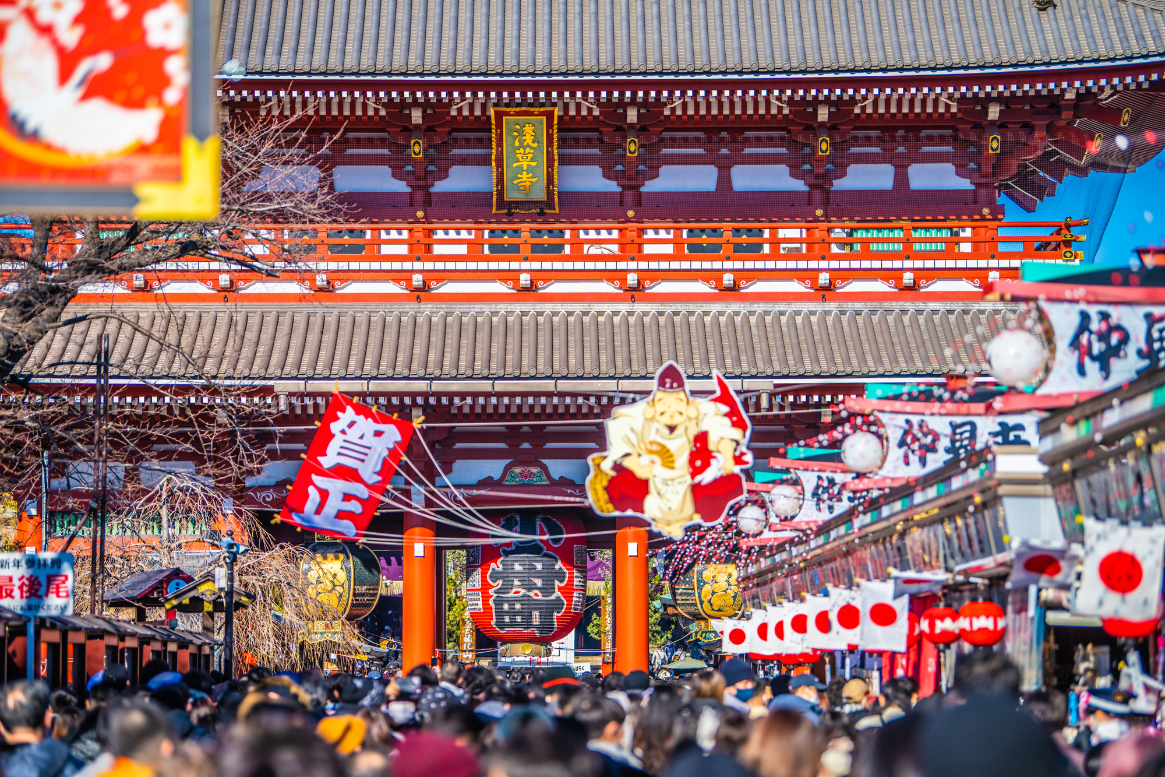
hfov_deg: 16.4
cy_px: 388
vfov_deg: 11.0
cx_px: 582
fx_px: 4045
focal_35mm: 125
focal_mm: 125
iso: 100
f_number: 2.8
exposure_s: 1/3200
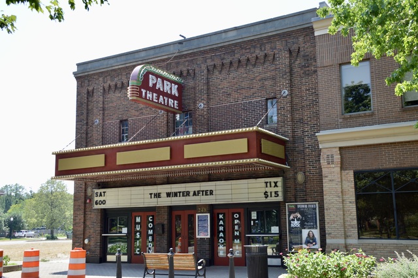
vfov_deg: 31.9
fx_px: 487
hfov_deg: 46.4
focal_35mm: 42
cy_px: 139
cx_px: 209
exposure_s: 1/160
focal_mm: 28
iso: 100
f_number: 6.3
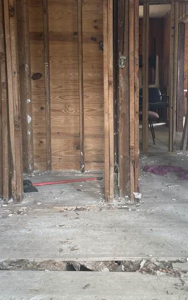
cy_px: 105
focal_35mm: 43
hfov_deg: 29.8
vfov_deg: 45.6
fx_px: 353
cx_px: 108
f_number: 1.78
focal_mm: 6.76
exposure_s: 1/78
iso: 200
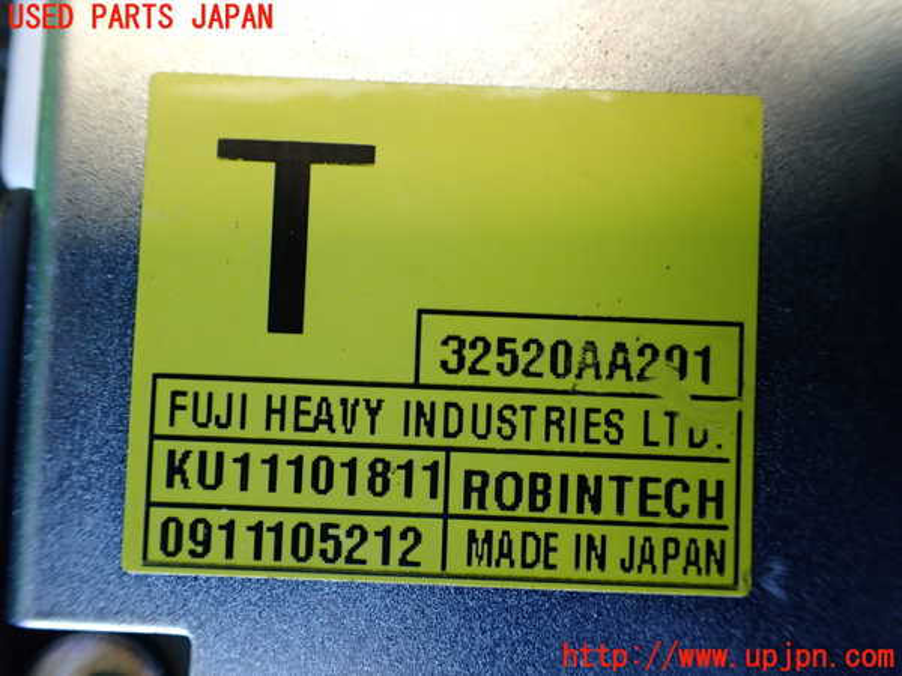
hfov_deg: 60.0
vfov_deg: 46.8
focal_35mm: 30
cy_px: 338
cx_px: 451
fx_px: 782
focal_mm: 5.4
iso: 320
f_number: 2.3
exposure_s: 1/125
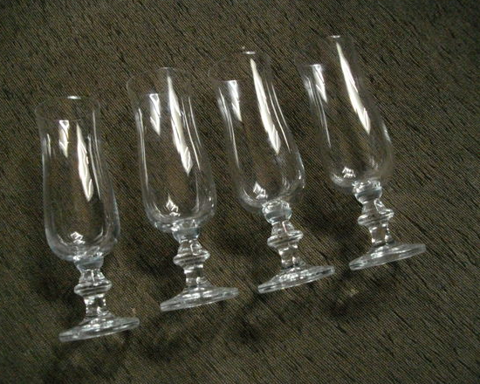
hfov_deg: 54.2
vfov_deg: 44.5
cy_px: 190
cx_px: 222
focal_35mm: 33
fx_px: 469
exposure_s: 1/25
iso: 800
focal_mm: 5.7
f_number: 2.9
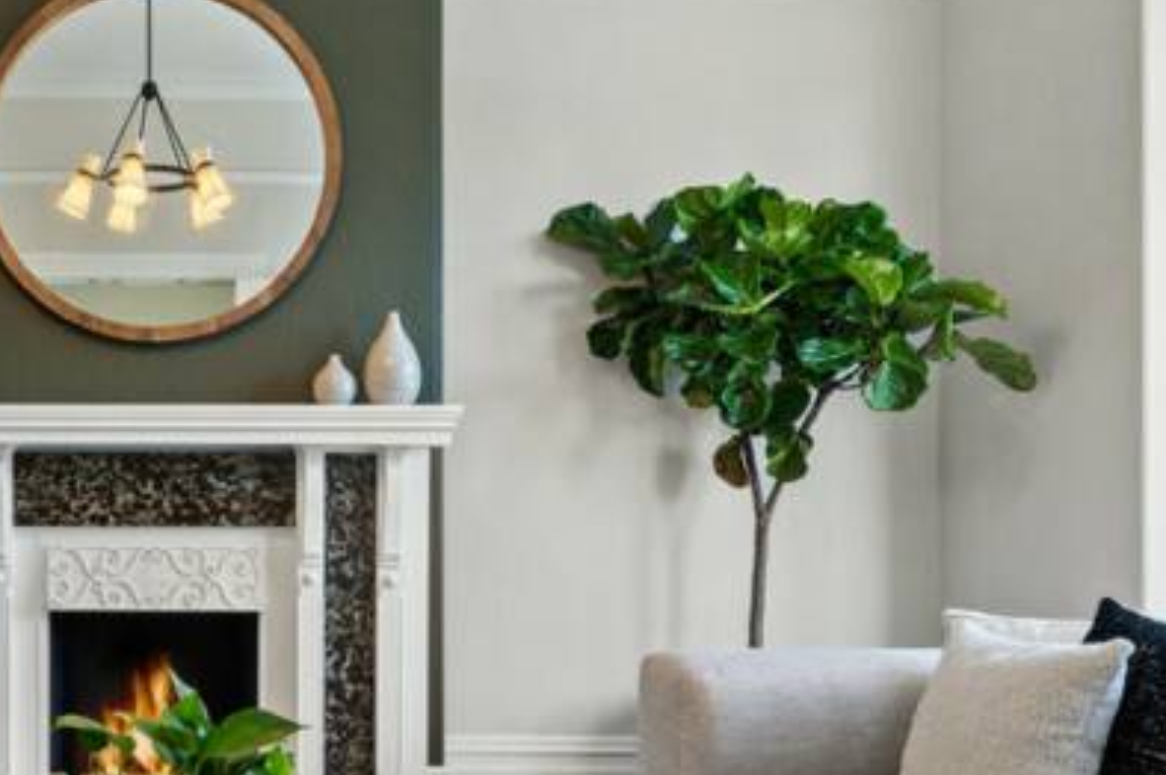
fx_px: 1262
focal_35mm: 39
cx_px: 160
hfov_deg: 45.8
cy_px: 469
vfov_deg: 34.0
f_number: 11
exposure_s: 1/13
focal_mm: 15
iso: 400
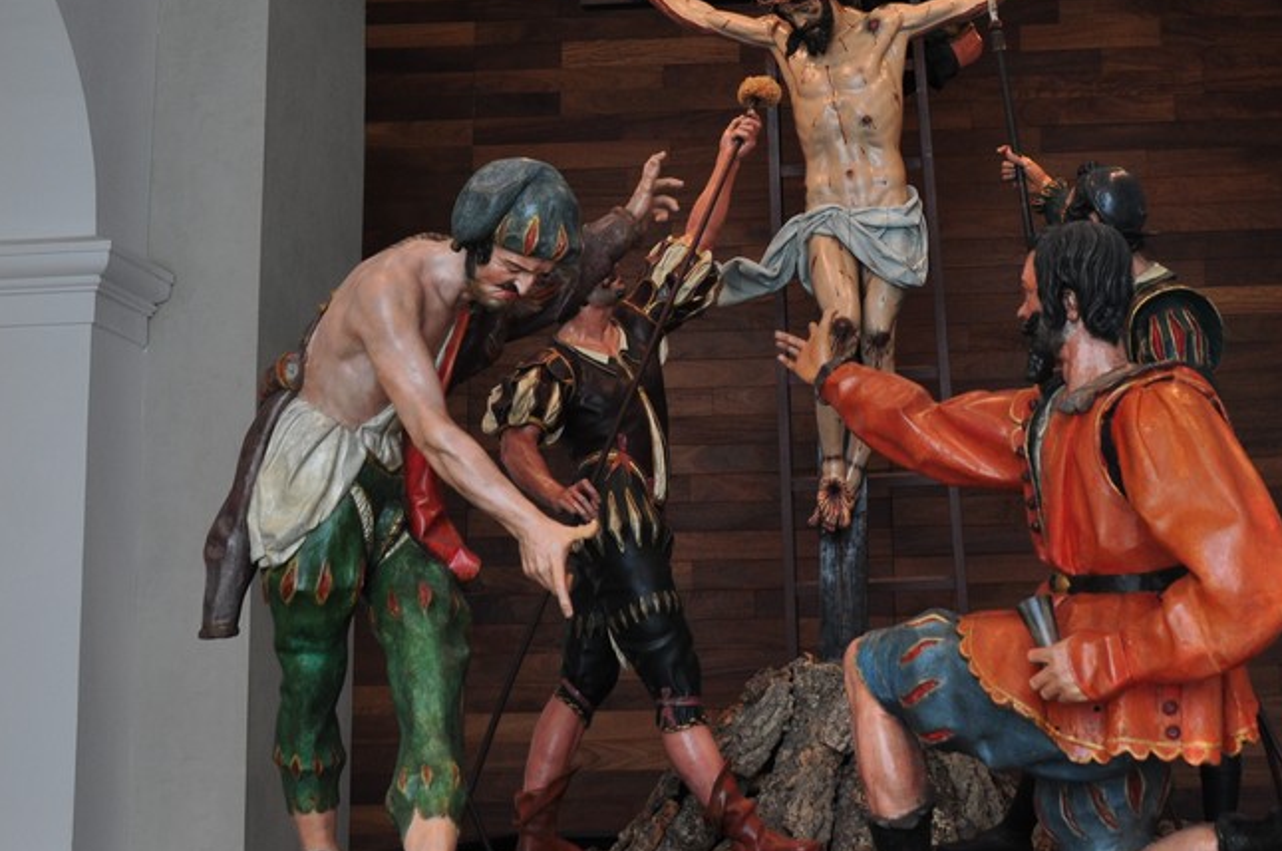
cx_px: 807
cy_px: 360
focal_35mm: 55
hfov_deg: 36.2
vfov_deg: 24.6
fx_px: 1948
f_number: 3.5
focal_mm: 23
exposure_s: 1/80
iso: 400
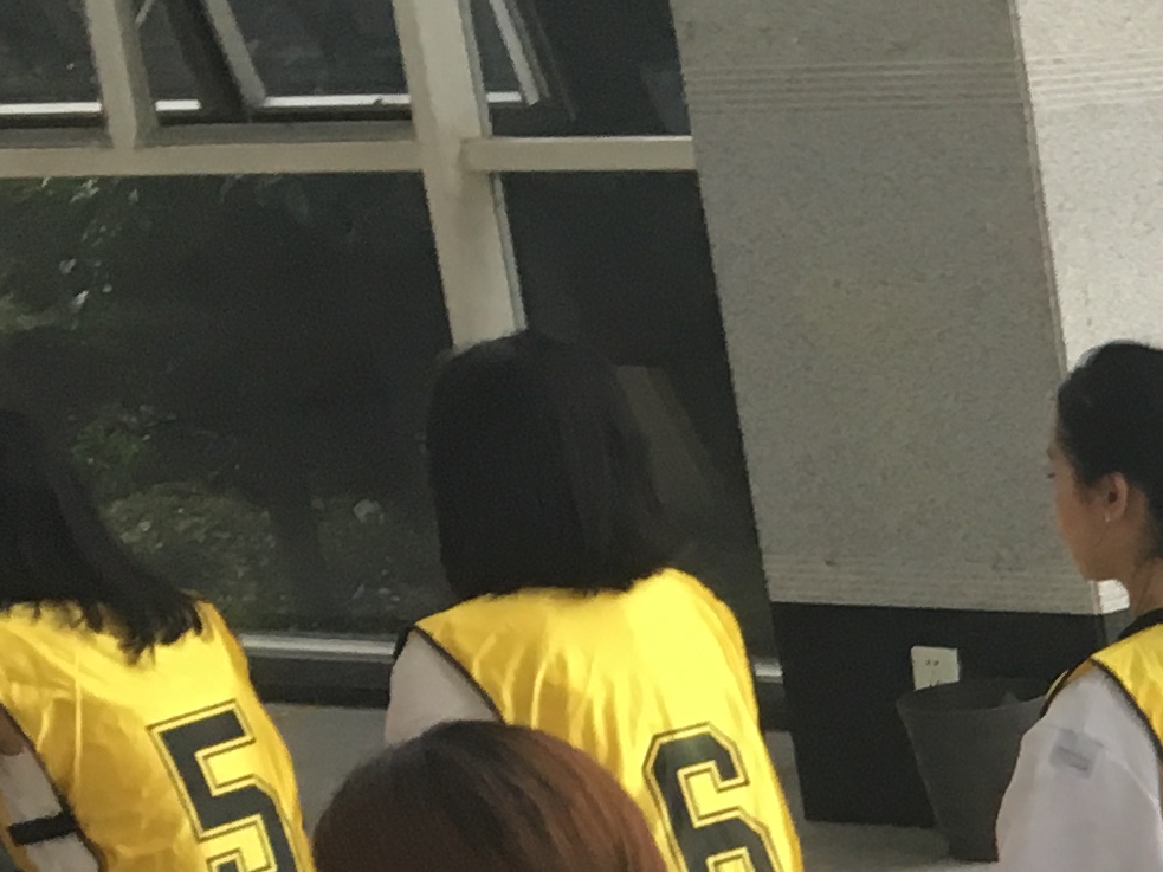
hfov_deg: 14.3
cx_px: 2182
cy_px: 1331
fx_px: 3998
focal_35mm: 119
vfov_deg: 11.9
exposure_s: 1/33
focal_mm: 4.15
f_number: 2.2
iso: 40
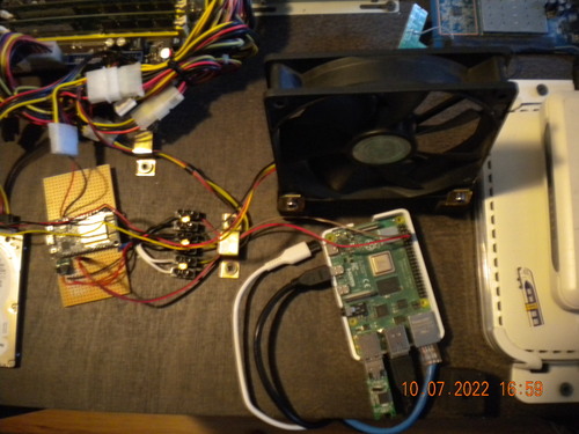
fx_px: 585
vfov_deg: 40.7
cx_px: 290
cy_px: 217
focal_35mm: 35
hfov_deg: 52.6
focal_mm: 6.3
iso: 400
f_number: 3.1
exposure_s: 1/5.9
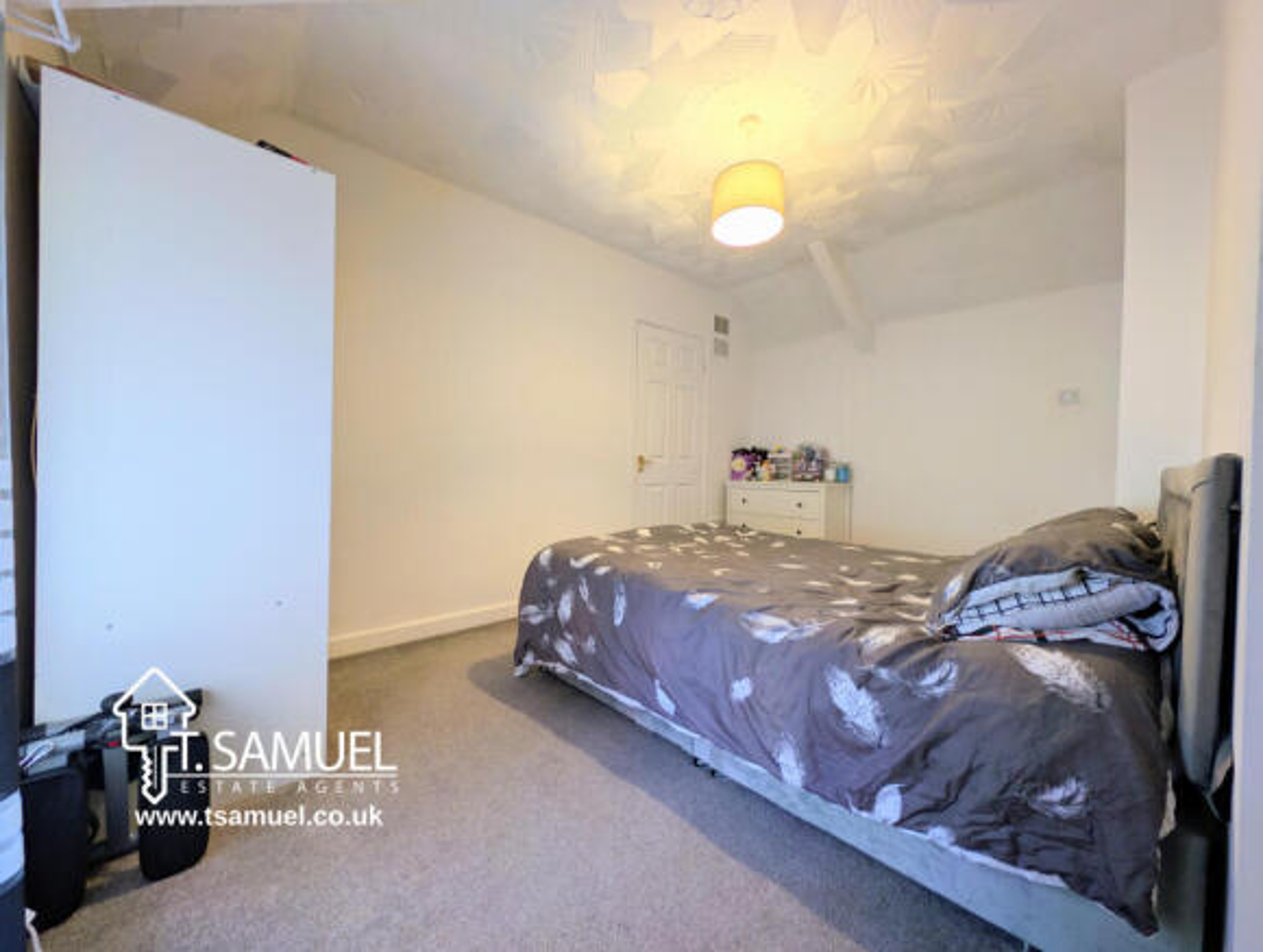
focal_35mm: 12
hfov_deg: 110.4
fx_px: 439
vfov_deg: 94.7
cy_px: 476
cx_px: 632
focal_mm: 2.23
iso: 53
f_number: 1.95
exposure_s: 1/15.9
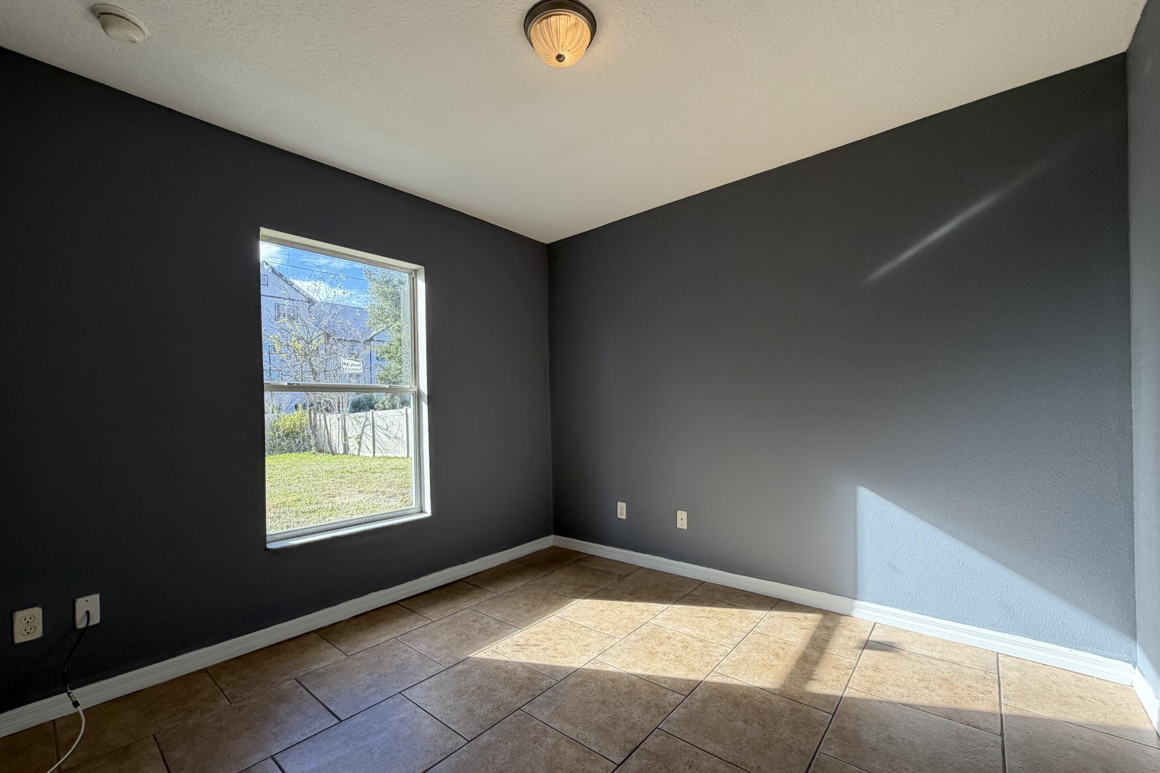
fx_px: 483
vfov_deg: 77.2
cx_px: 575
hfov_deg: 100.4
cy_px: 409
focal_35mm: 15
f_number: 2.2
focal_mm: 2.22
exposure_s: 1/231
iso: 50
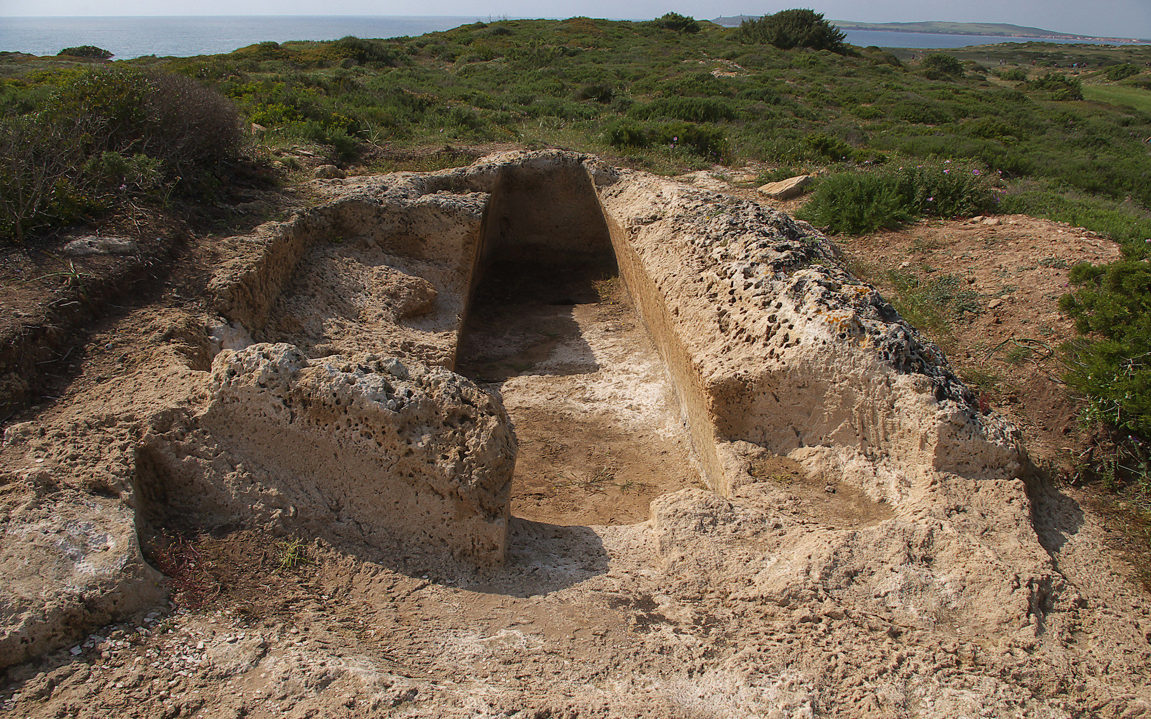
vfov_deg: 44.5
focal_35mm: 28
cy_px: 365
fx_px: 878
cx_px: 578
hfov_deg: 66.5
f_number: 16
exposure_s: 1/90
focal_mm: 18
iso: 200
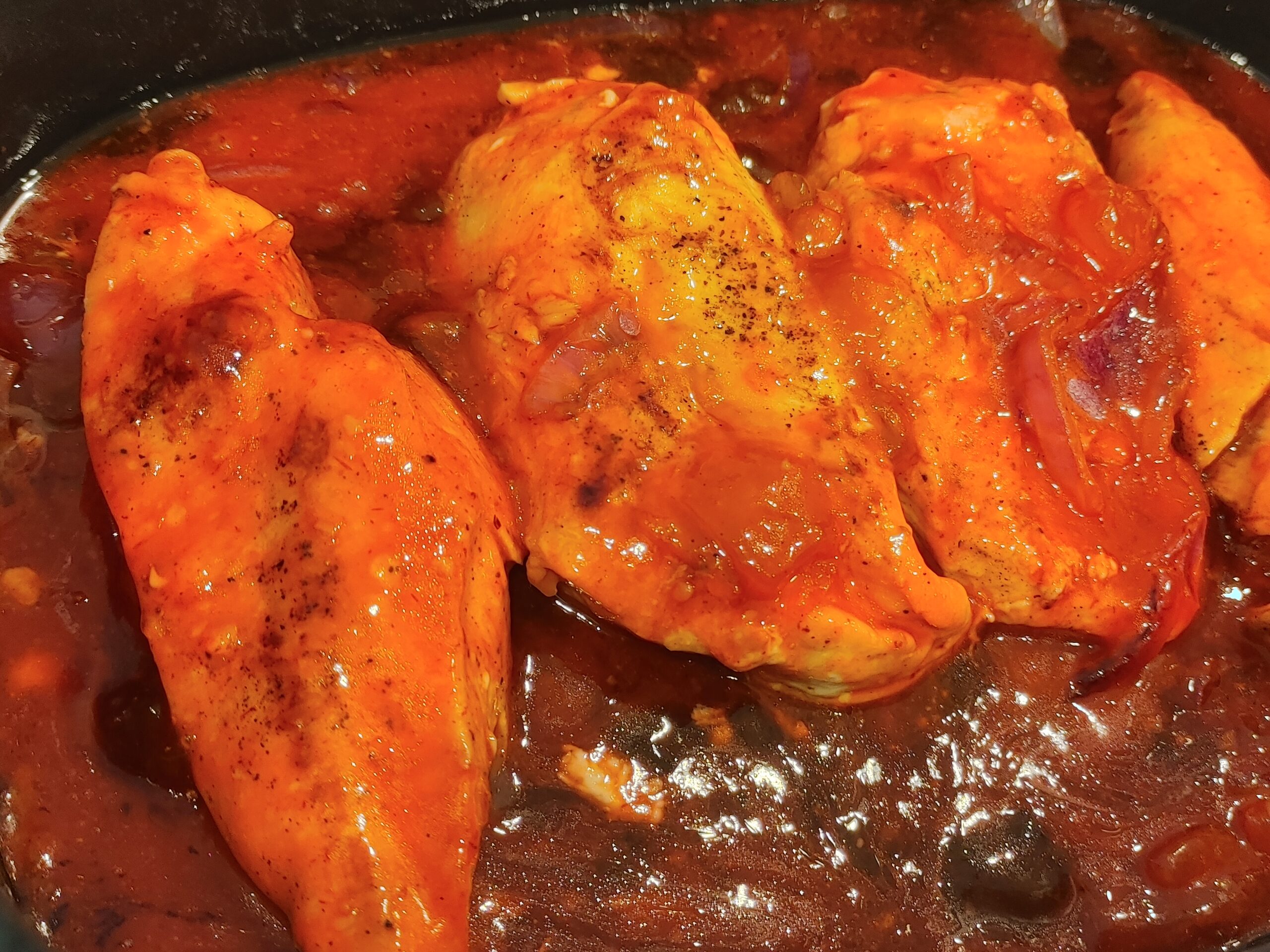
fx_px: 1504
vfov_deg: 35.1
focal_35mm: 41
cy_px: 476
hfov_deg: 45.8
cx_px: 635
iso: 250
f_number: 1.8
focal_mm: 5.58
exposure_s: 1/24
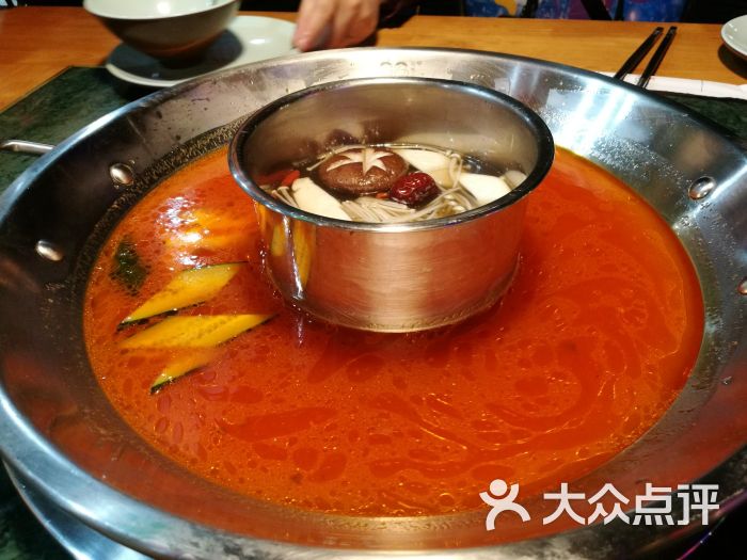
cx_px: 374
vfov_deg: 51.4
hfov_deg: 65.3
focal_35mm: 27
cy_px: 280
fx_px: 583
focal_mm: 4.5
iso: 250
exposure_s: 1/33.3
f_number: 2.2
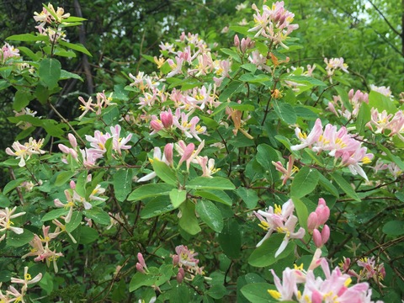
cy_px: 152
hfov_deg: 61.7
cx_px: 202
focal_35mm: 29
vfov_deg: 48.2
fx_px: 338
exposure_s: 1/527
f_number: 2.2
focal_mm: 4.15
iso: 32
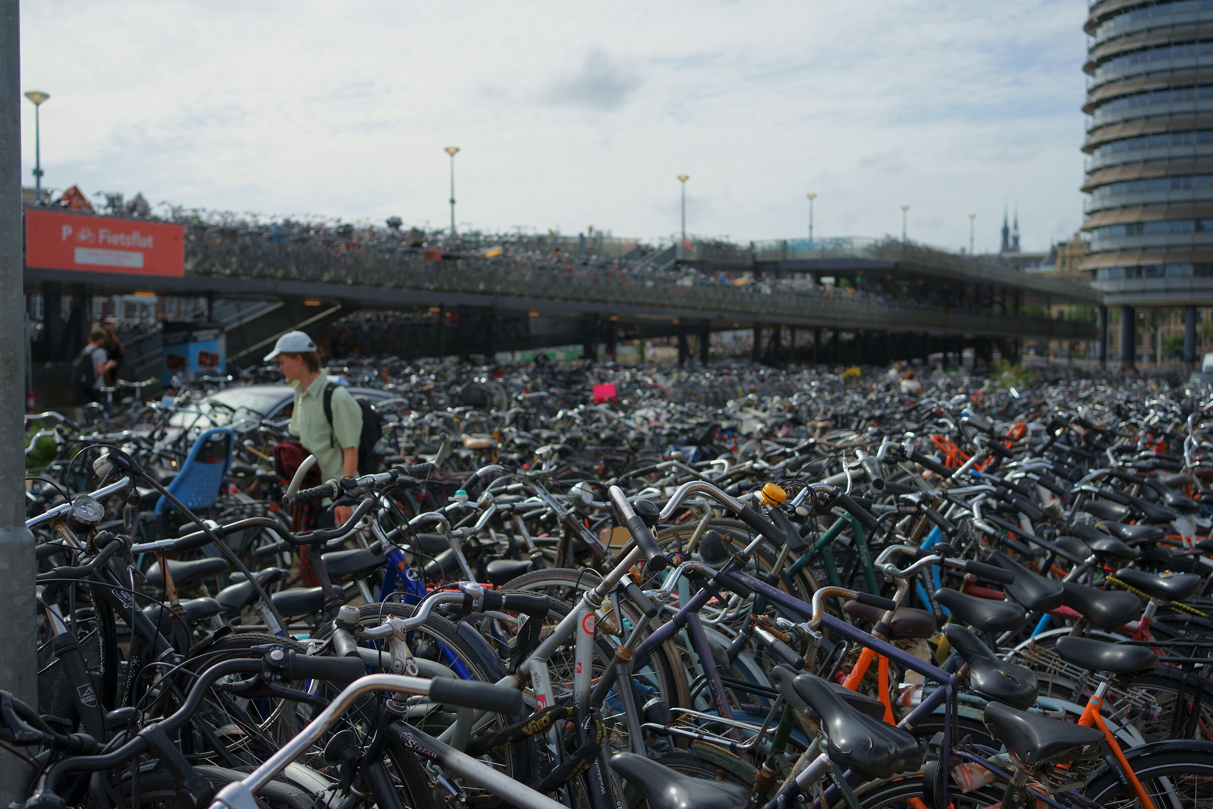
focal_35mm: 35
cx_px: 606
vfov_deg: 37.9
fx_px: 1179
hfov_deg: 54.4
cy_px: 404
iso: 100
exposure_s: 1/1600
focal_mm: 35
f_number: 3.5
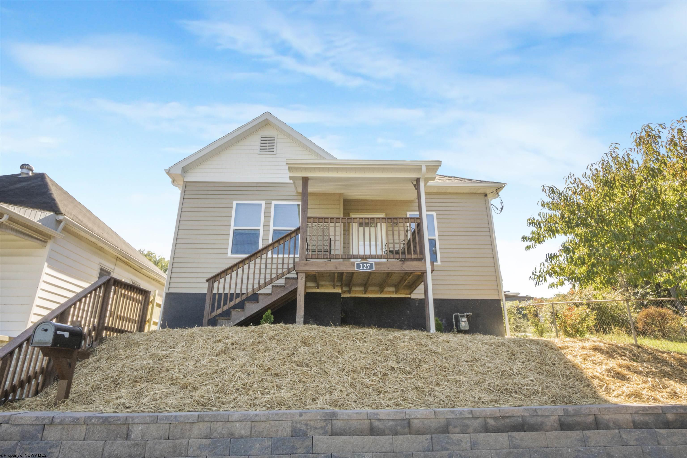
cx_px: 344
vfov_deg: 63.2
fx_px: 372
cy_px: 229
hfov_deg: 85.4
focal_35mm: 20
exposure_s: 1/40
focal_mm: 13
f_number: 22
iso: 400
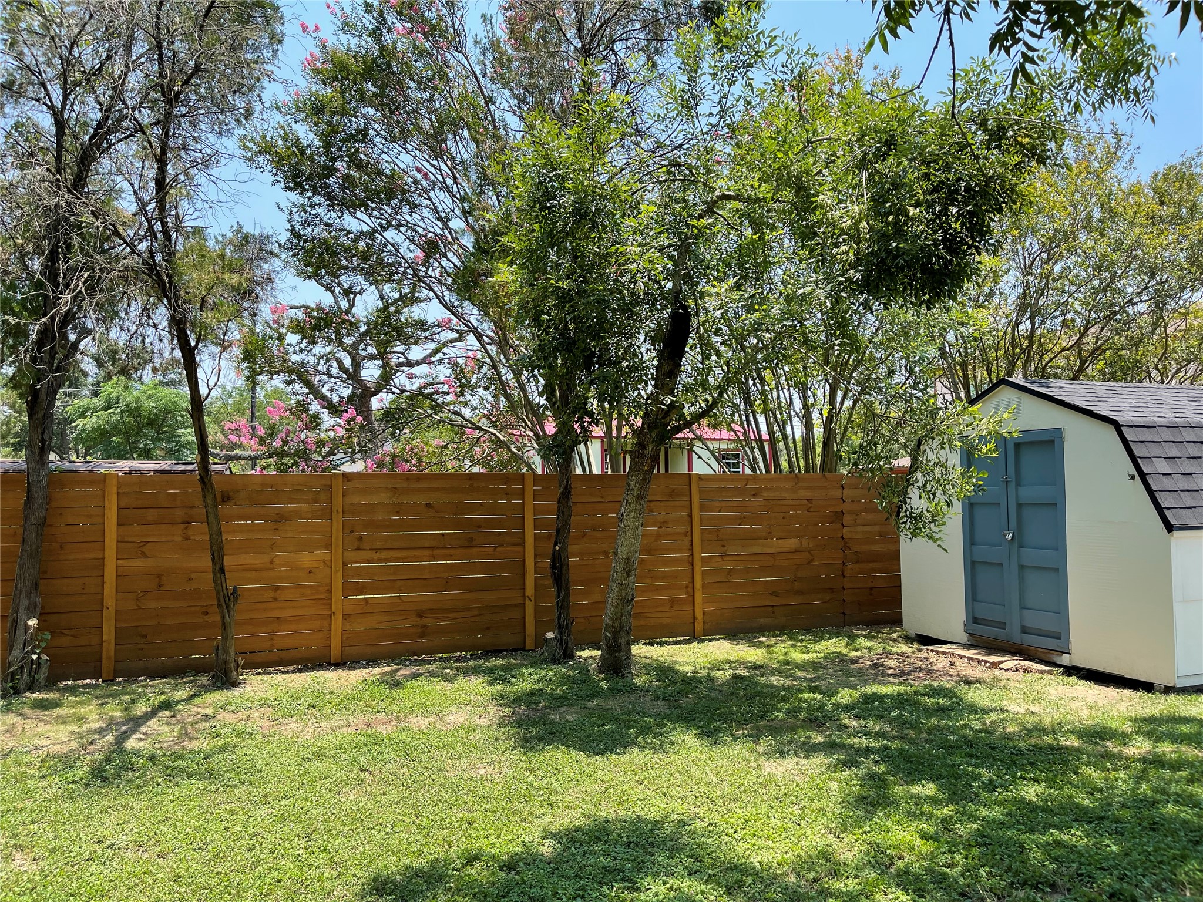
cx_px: 602
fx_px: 904
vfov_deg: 53.1
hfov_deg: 67.3
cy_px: 451
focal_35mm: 26
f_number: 1.6
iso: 32
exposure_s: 1/1057
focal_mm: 5.1
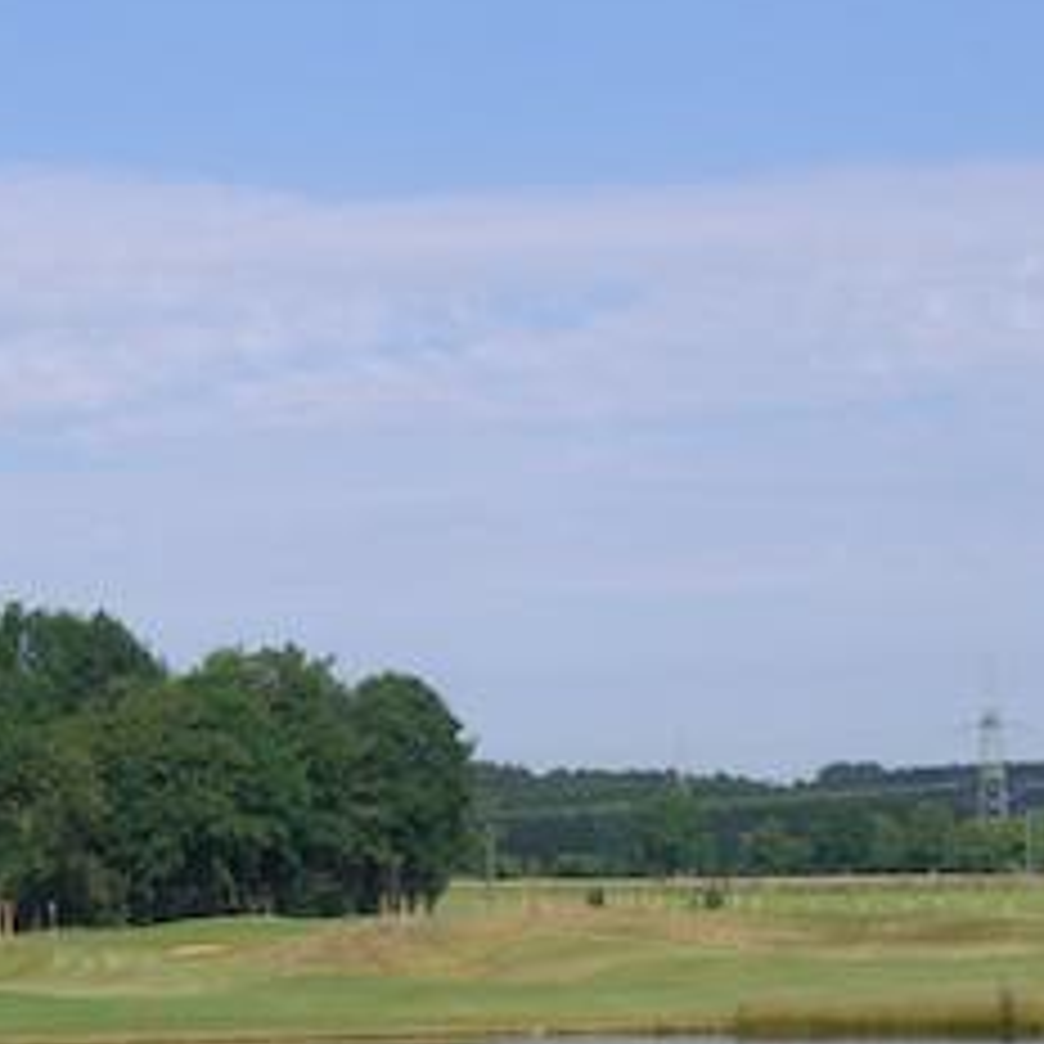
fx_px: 4538
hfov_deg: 13.1
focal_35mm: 133
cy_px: 1107
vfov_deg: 12.9
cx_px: 432
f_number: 6.2
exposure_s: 1/250
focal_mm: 9.6
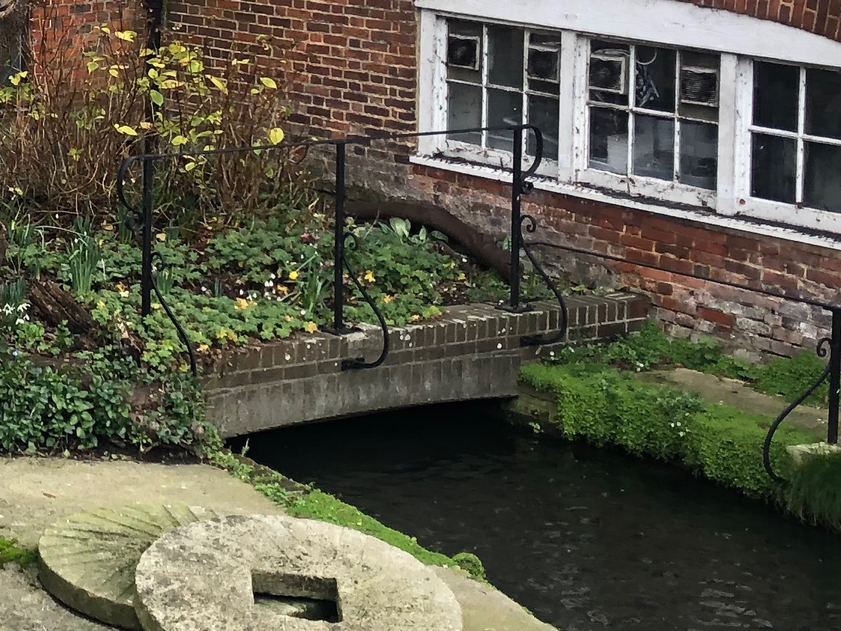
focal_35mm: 101
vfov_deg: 14.4
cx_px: -472
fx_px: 2453
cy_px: -37
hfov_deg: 17.3
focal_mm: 3.99
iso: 20
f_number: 1.8
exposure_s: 1/149
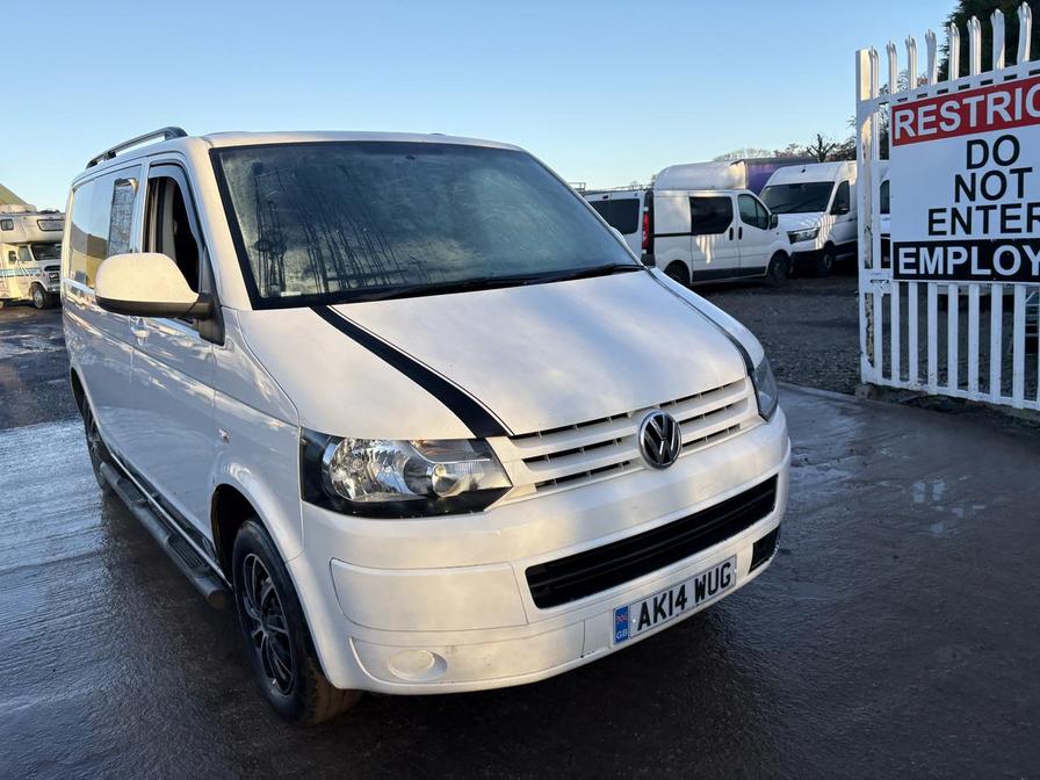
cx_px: 520
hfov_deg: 67.3
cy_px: 390
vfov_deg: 53.1
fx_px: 781
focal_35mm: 26
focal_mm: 5.96
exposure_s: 1/945
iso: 50
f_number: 1.6
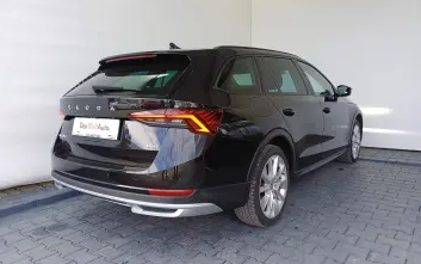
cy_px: 127
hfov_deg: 68.4
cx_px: 208
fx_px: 310
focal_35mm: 27
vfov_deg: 46.1
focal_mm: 4.65
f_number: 1.8
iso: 50
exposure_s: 1/135
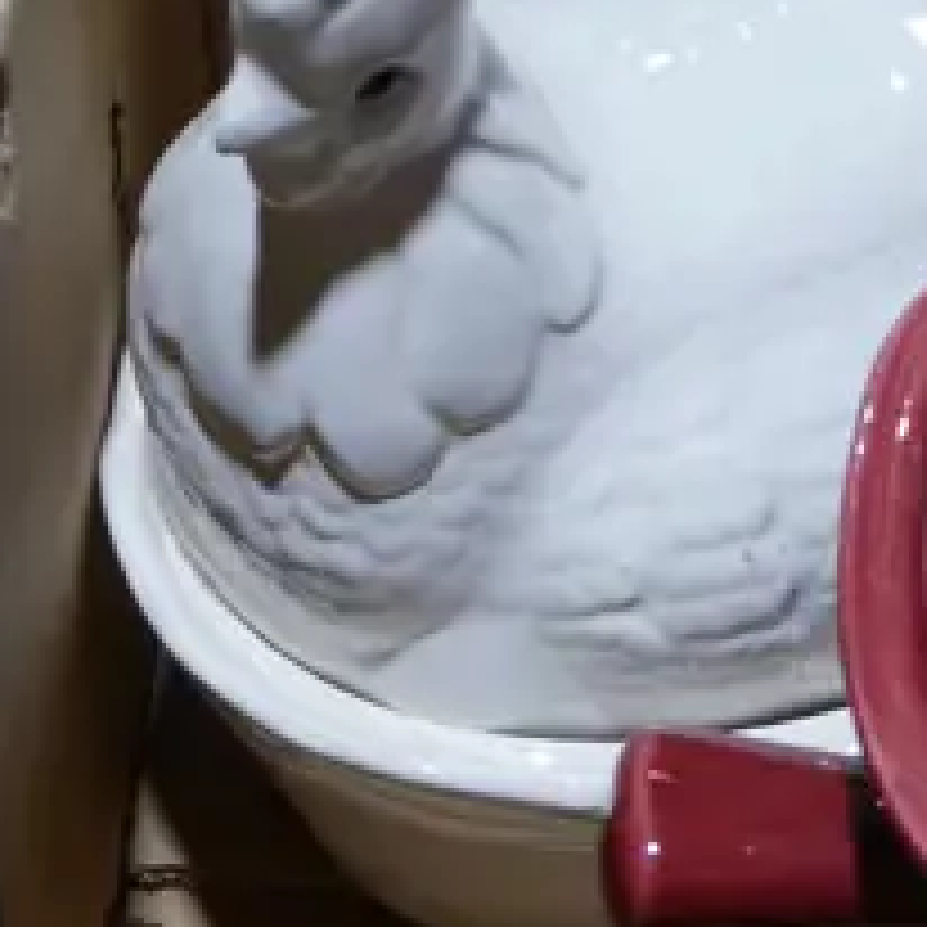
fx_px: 4787
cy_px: 590
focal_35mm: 158
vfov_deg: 11.1
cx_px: 1352
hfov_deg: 10.7
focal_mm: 18
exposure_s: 1/100
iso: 200
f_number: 4
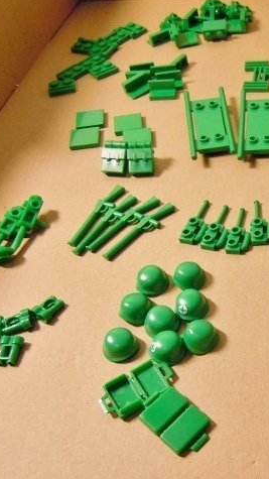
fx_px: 558
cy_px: 238
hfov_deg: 25.2
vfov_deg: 46.4
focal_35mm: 44
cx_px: 294
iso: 400
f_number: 3.5
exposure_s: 1/30
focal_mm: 5.4
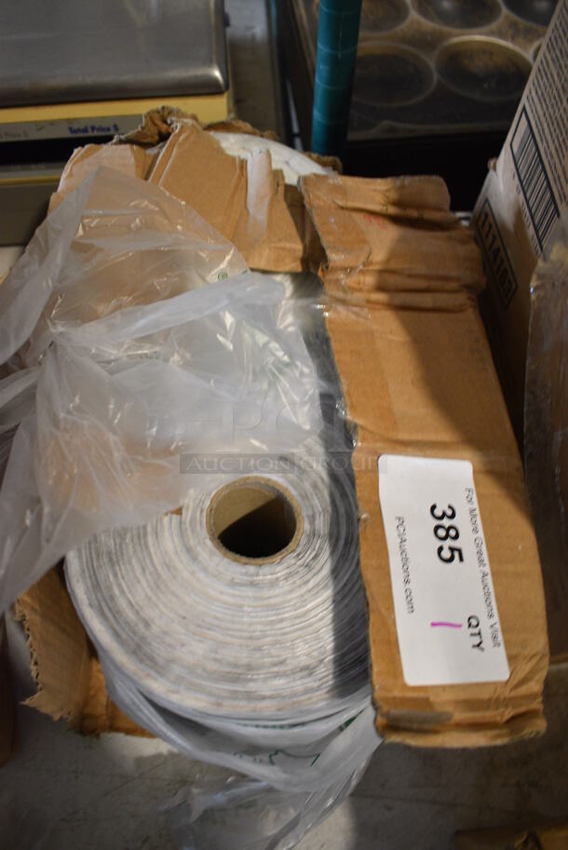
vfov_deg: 67.3
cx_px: 284
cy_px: 425
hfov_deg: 48.0
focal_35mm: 27
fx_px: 638
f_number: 3.5
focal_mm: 18
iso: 1250
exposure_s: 1/125
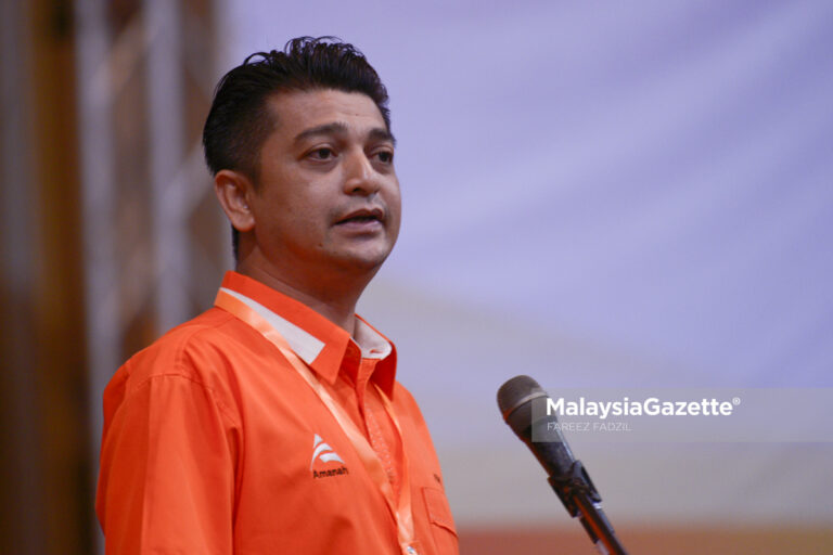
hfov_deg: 10.3
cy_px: 278
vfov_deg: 6.9
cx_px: 416
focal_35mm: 200
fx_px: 4627
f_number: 2.8
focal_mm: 200
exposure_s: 1/160
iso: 800
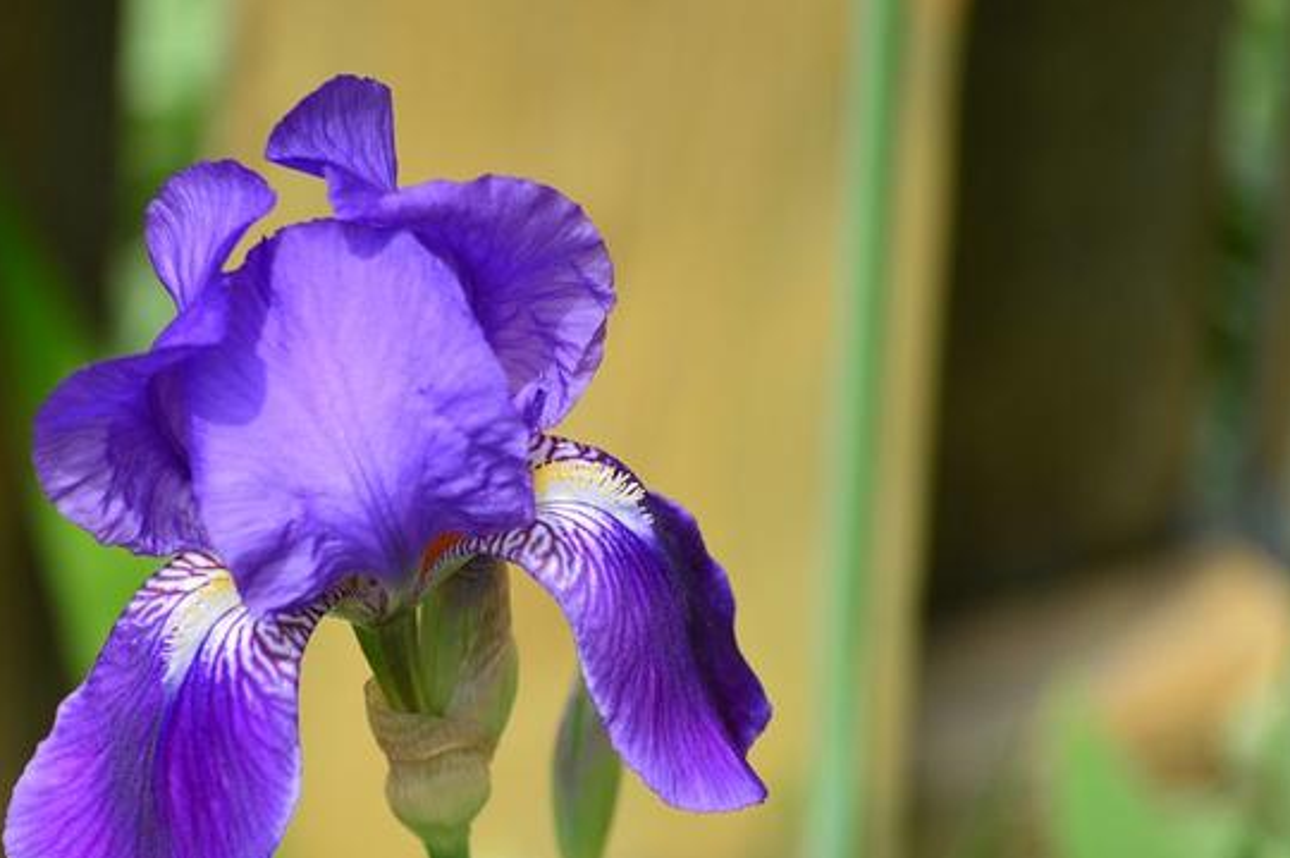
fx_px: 13129
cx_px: 440
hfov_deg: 5.6
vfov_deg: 3.7
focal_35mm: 367
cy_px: 554
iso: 100
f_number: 5.3
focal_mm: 165
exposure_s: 1/160
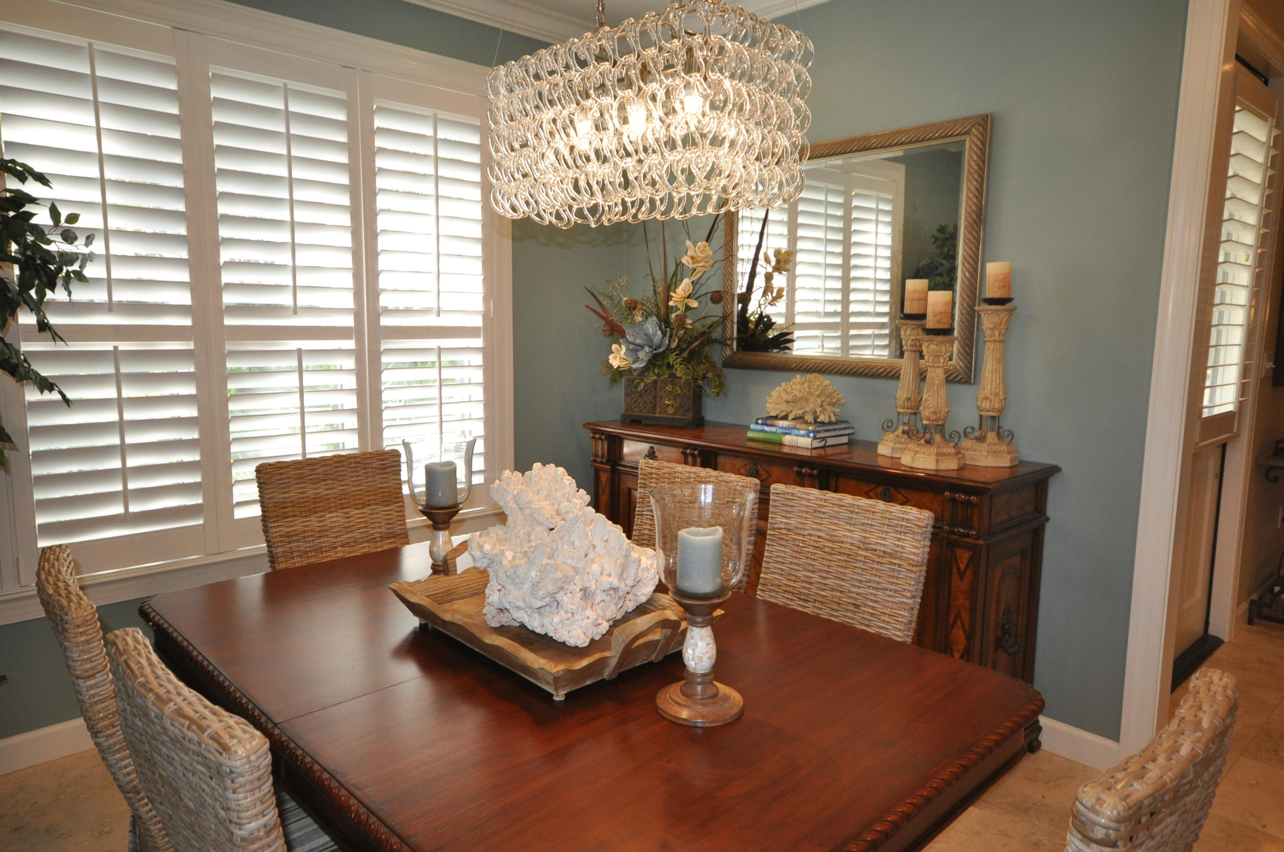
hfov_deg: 73.8
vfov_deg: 53.0
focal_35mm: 24
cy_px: 426
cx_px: 642
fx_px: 855
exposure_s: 1/60
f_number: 5
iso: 800
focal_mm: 16
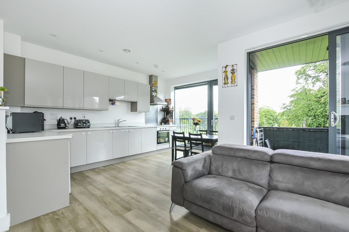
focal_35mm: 15
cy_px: 116
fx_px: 145
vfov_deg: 77.2
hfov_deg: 100.5
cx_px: 174
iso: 250
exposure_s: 1/10
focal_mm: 10
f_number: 11
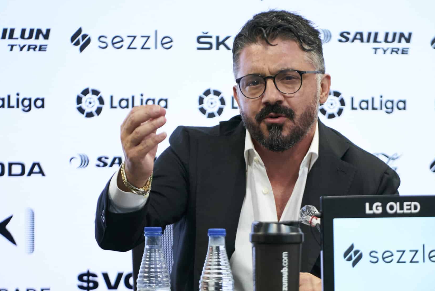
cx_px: 252
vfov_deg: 3.7
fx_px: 4508
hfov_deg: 5.5
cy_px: 176
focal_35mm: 373
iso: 1250
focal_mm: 200
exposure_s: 1/400
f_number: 2.8
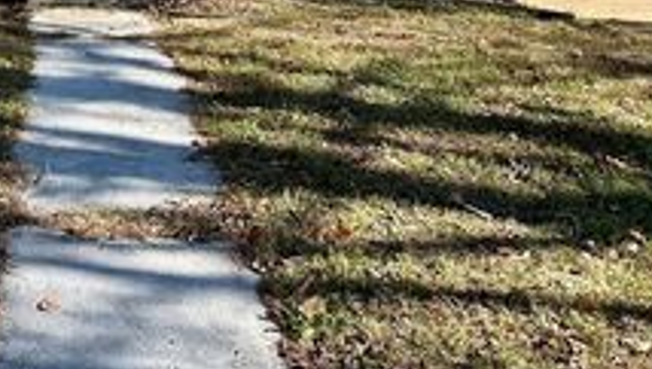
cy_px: -175
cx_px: 43
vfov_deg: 17.8
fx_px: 1056
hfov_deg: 32.3
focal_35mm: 61
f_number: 1.78
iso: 80
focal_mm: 6.86
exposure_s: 1/1374
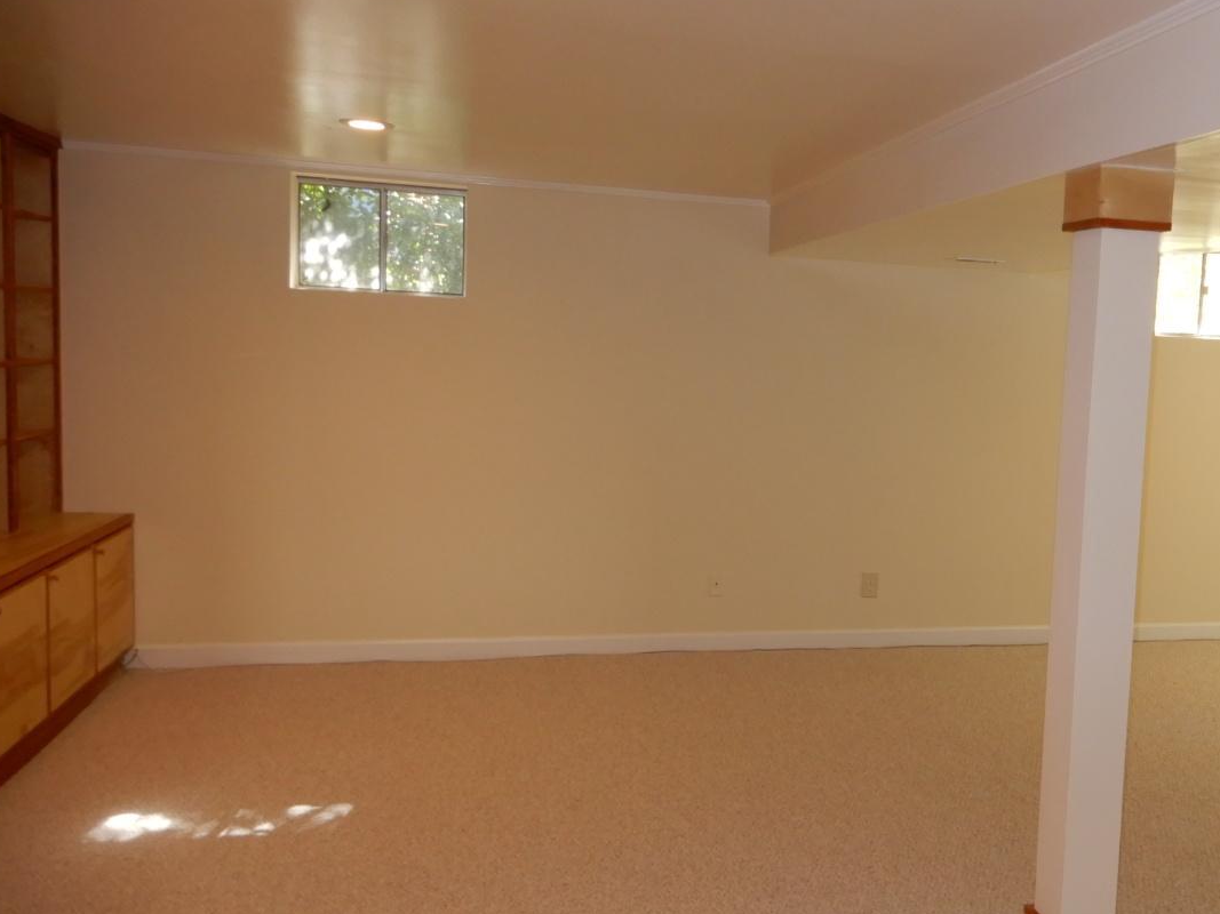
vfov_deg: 39.6
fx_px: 1269
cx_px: 880
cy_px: 489
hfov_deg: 49.7
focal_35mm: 36
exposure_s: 1/30
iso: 140
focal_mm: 4.3
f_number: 3.4
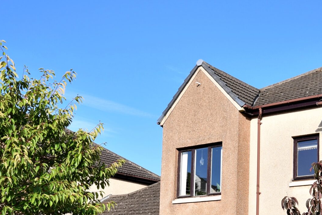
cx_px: 250
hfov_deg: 30.3
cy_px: 210
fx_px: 581
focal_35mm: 65
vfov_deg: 20.3
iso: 100
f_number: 7.1
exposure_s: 1/250
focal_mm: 18
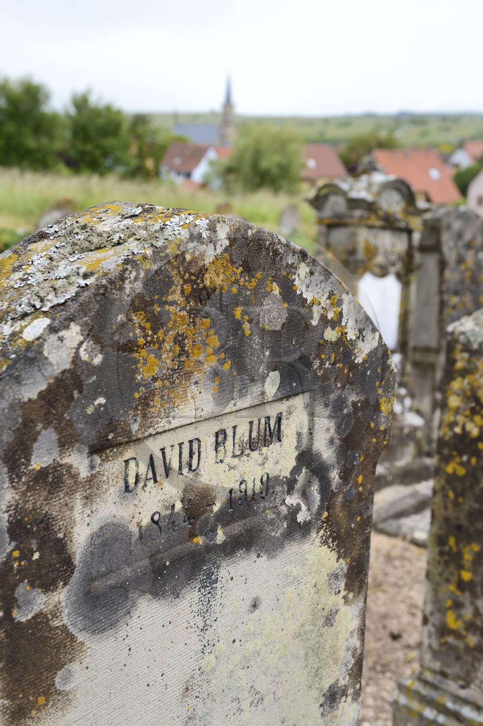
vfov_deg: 41.1
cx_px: 242
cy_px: 363
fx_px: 968
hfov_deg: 28.0
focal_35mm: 48
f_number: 5.6
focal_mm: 48
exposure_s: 1/250
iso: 200
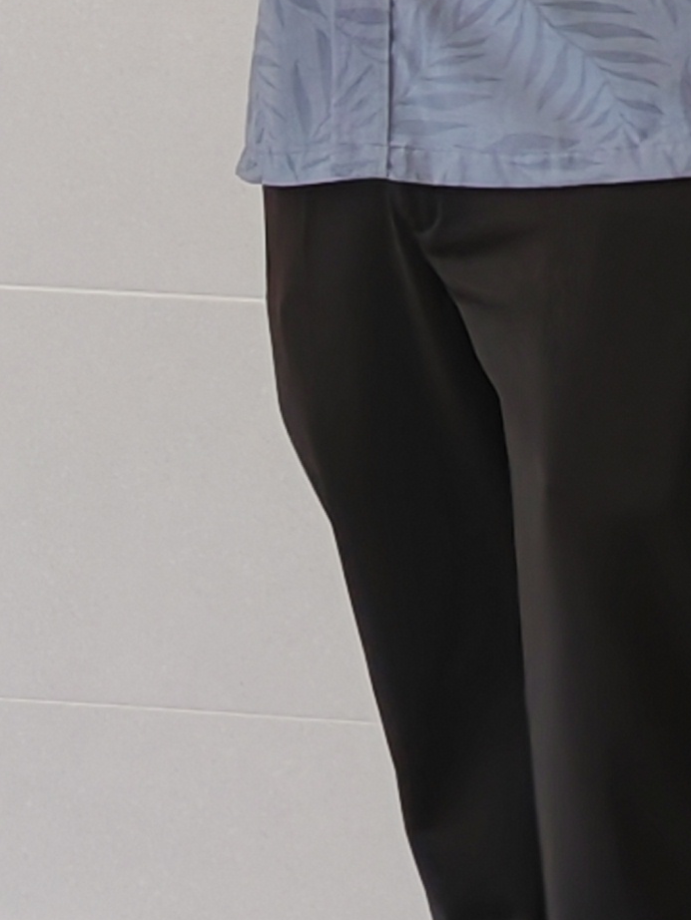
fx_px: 5081
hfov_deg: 7.7
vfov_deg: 10.2
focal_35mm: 191
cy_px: -107
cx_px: 15
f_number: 1.95
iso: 50
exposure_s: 1/140
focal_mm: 5.52
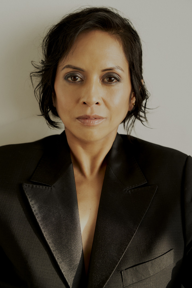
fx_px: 400
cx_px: 96
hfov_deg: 27.0
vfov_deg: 39.6
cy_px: 144
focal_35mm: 50
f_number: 4
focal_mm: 50
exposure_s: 1/100
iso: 100
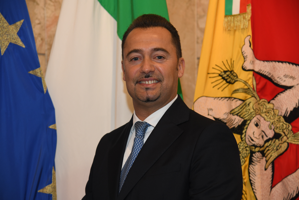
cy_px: 100
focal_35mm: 86
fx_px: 714
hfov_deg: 23.6
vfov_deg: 15.9
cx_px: 150
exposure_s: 1/100
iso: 800
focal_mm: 86
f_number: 5
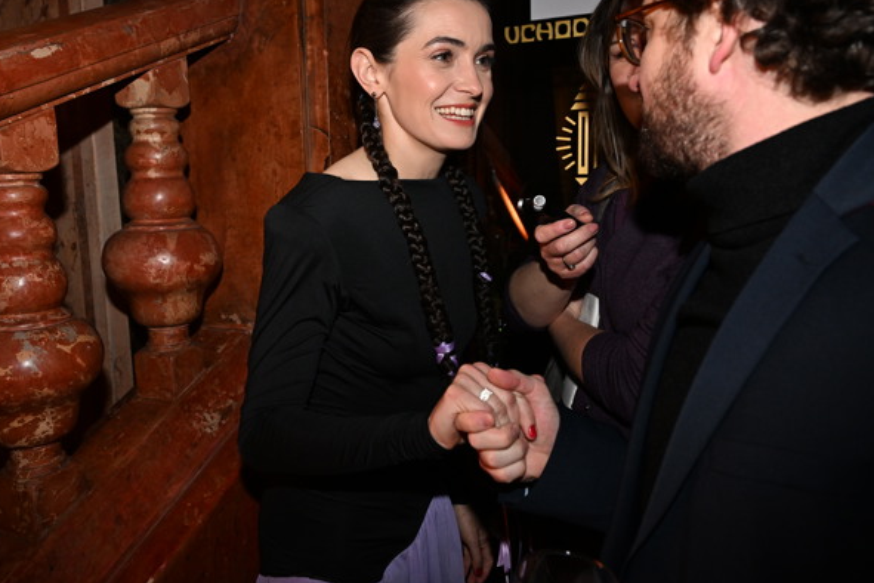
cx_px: 370
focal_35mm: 29
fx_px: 694
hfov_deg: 64.1
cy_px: 250
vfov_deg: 45.4
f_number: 5
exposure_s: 1/125
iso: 2500
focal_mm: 24.5
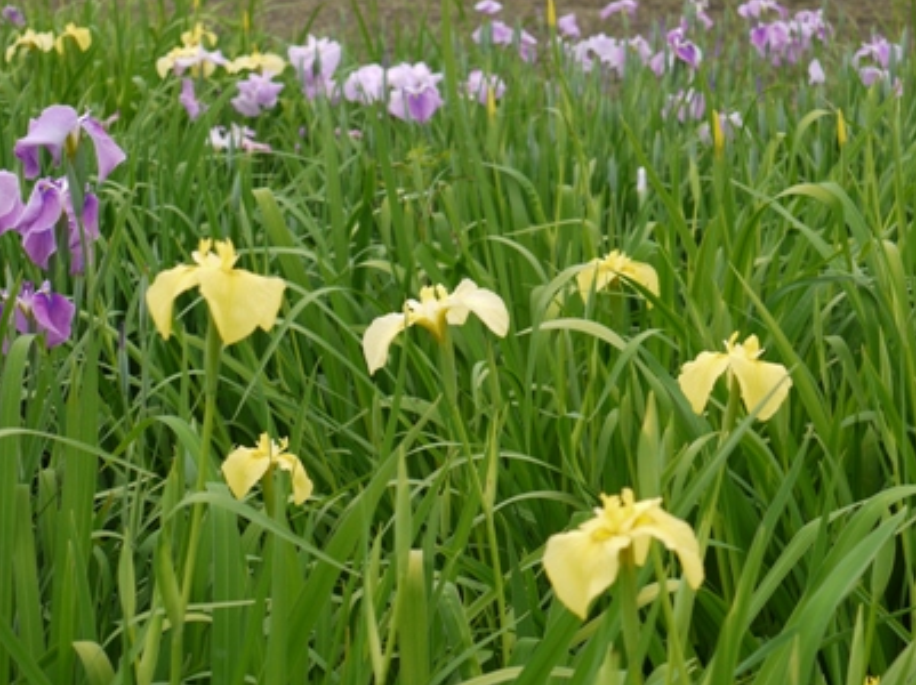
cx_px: 505
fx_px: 2247
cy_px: 331
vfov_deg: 17.3
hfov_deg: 23.0
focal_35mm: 85
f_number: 5.6
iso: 100
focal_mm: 38
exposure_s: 1/200
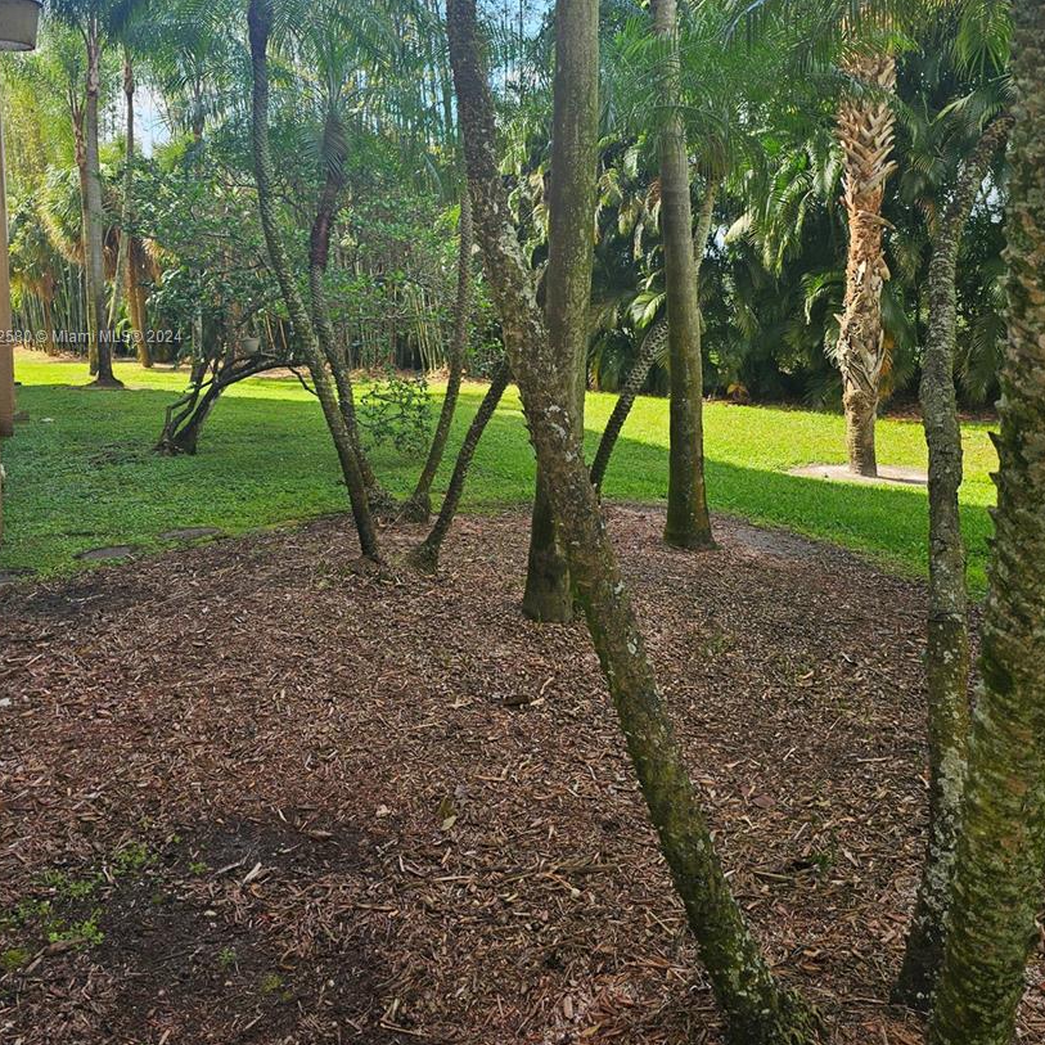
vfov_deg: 52.9
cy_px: 338
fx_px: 1025
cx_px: 526
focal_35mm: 30
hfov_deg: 54.0
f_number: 1.7
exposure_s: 1/238
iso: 10
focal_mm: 6.3
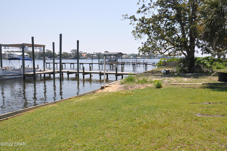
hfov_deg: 59.6
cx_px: 114
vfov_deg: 41.6
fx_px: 198
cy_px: 76
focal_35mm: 32
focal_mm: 21
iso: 400
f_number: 11
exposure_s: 1/500
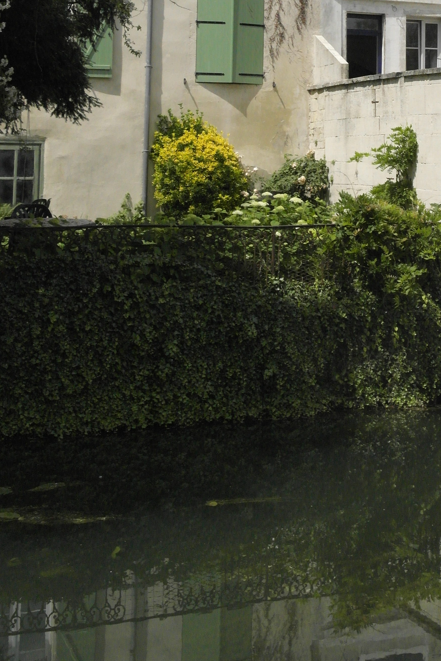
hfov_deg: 19.5
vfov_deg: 28.5
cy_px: 65
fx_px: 1250
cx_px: 428
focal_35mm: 68
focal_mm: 22
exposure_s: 1/4000
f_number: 7.1
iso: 1600
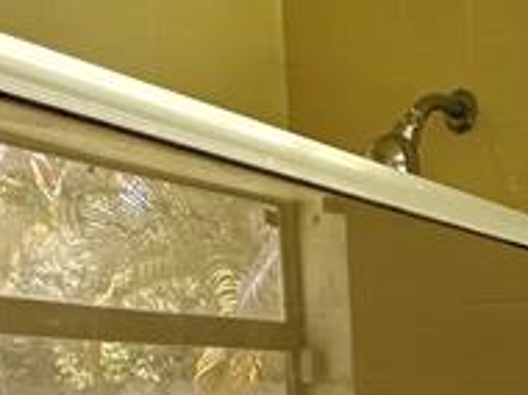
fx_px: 899
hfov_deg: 27.5
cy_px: 587
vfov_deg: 21.1
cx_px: 681
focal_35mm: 59
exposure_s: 1/83
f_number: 2.2
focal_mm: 2.22
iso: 320
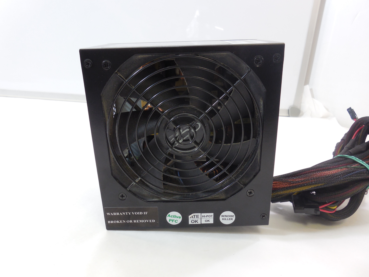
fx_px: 277
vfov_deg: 53.1
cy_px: 138
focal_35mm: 26
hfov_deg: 67.3
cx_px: 184
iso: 220
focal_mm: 4.6
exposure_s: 1/30
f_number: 3.5
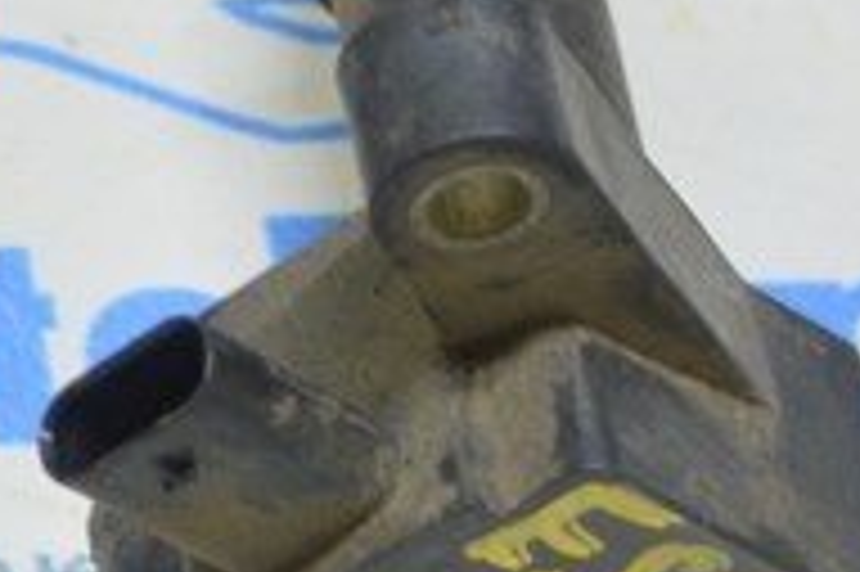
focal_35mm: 290
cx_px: -1211
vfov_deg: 4.7
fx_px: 6922
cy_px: -236
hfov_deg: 6.7
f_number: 5.6
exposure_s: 1/20
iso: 400
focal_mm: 36
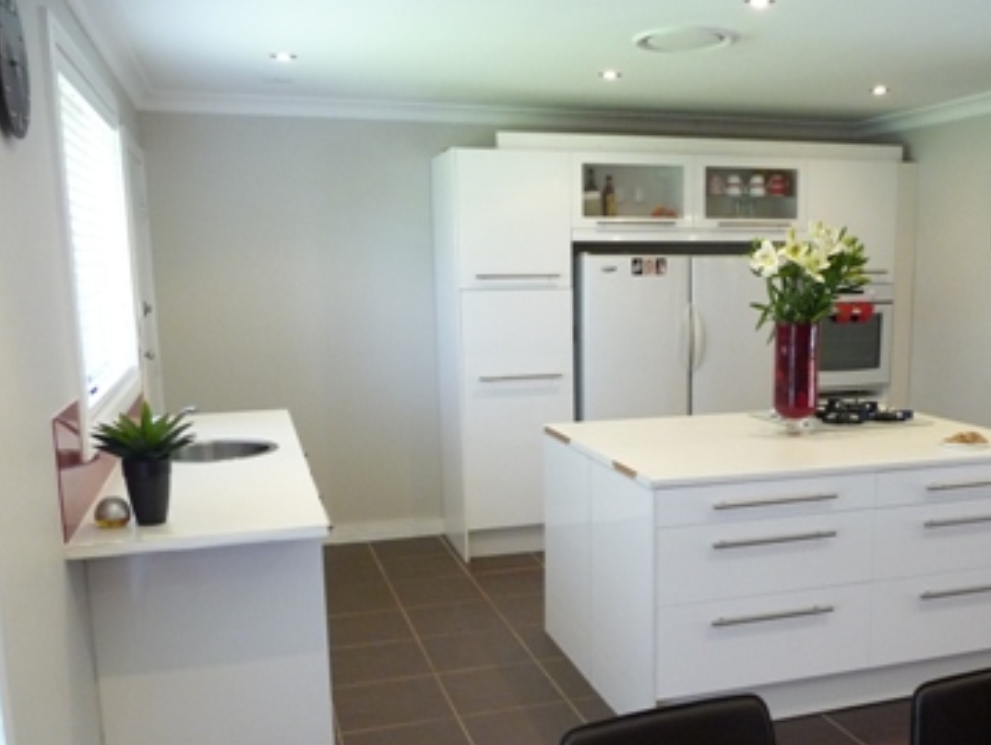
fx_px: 1003
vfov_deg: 40.6
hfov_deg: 52.2
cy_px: 443
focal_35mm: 35
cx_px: 601
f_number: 3.3
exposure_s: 1/30
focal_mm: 4.7
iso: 400
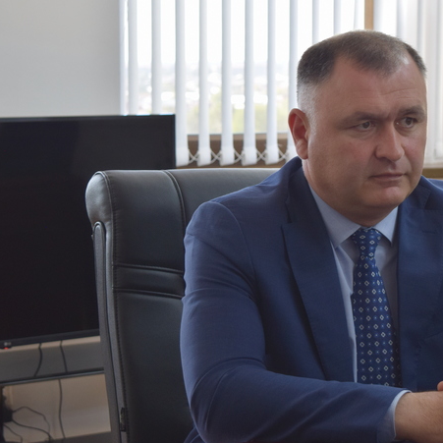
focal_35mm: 104
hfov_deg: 16.6
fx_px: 1506
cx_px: 332
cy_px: 215
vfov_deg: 16.7
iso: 400
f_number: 5
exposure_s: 1/60
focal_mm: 46
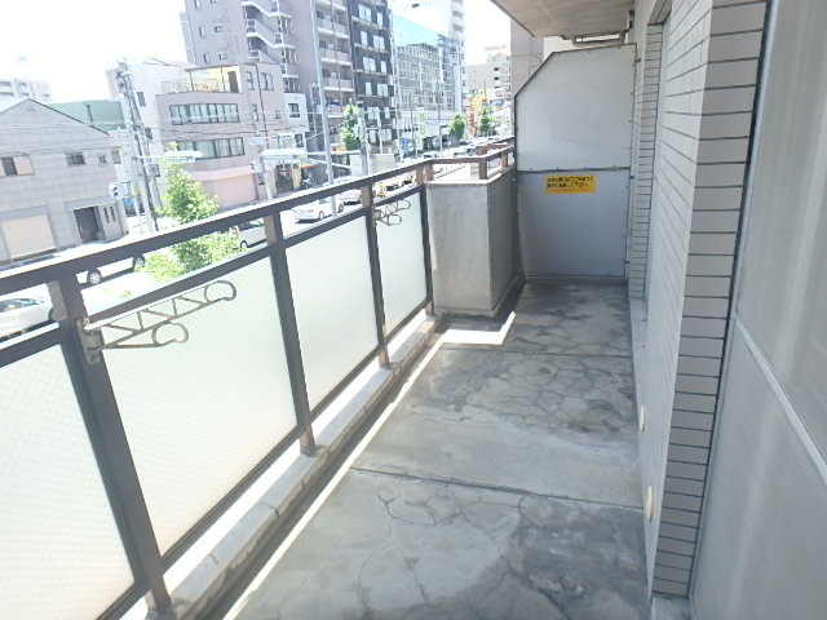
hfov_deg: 79.0
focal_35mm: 21
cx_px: 414
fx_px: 502
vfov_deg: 63.4
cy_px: 310
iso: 125
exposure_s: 1/200
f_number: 3.5
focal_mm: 3.7
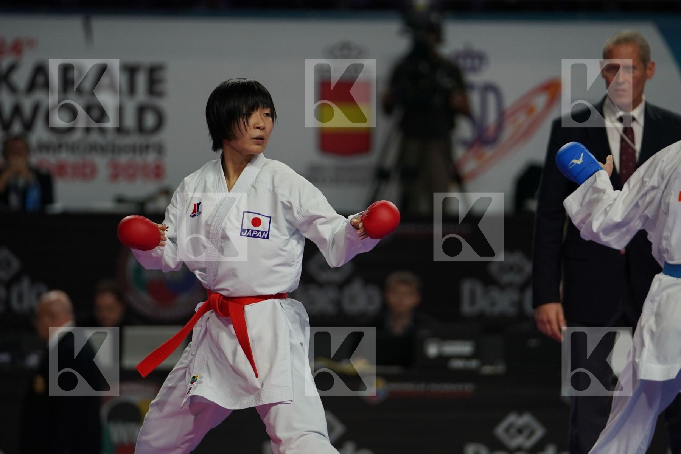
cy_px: 227
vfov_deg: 5.0
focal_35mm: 273
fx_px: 5164
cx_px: 340
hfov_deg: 7.5
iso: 800
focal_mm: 182
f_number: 2.8
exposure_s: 1/1000
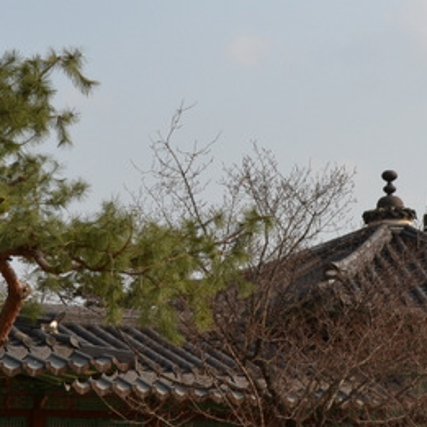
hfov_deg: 13.2
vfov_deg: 13.2
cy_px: 231
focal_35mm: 132
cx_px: 216
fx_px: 1842
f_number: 5.6
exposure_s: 1/1000
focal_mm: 30
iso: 200
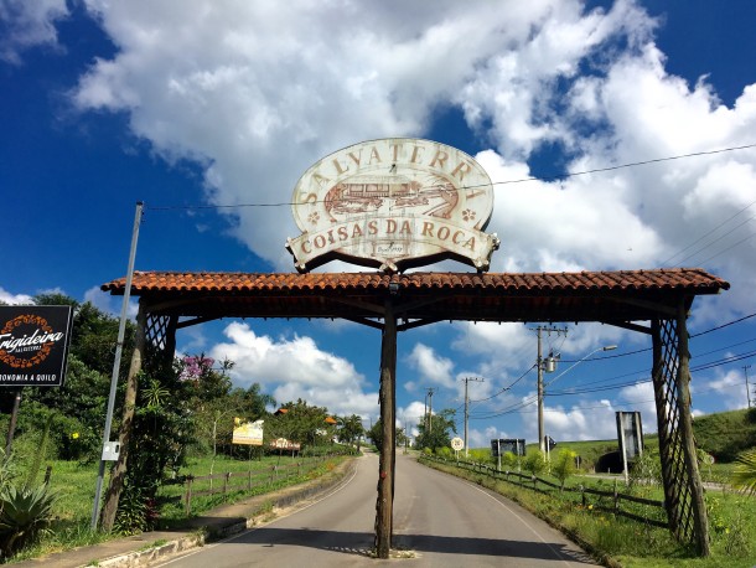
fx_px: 634
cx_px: 378
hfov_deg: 61.6
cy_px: 284
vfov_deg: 48.3
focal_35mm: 29
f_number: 2.2
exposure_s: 1/2653
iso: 25
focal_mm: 4.15
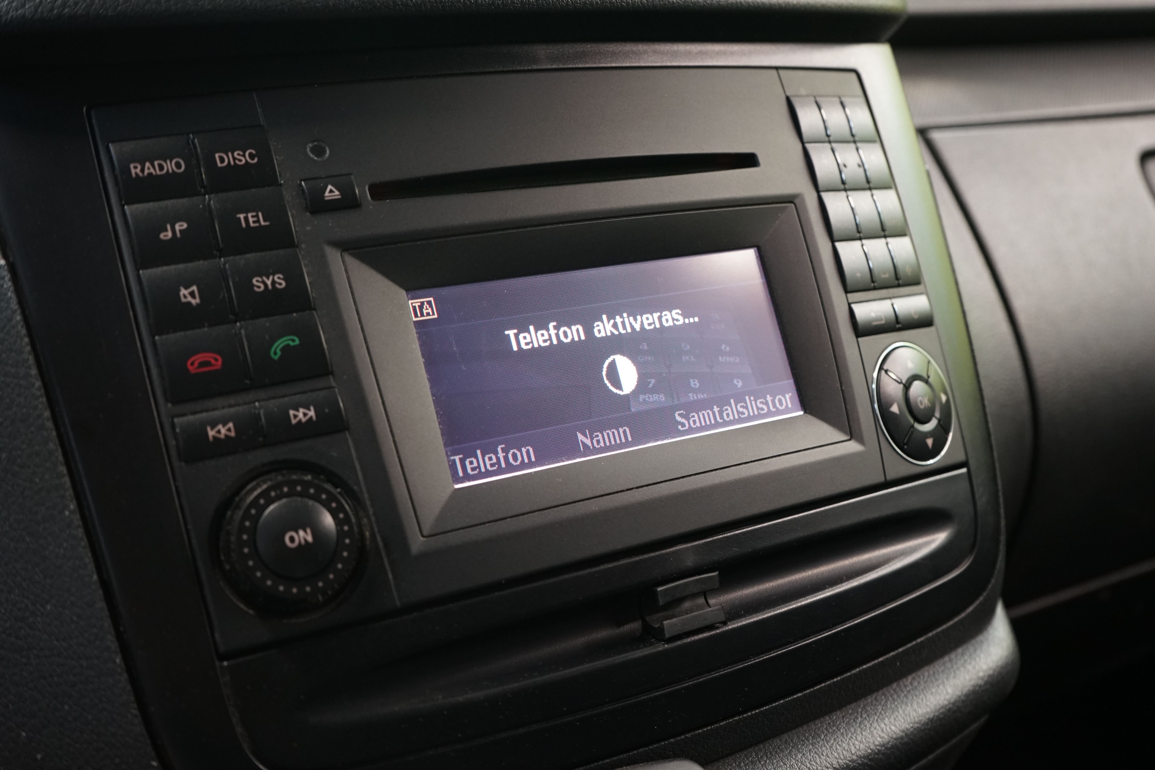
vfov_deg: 31.9
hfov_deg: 46.4
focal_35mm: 42
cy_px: 385
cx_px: 578
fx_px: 1347
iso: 1600
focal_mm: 42
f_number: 6.3
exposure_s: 1/15
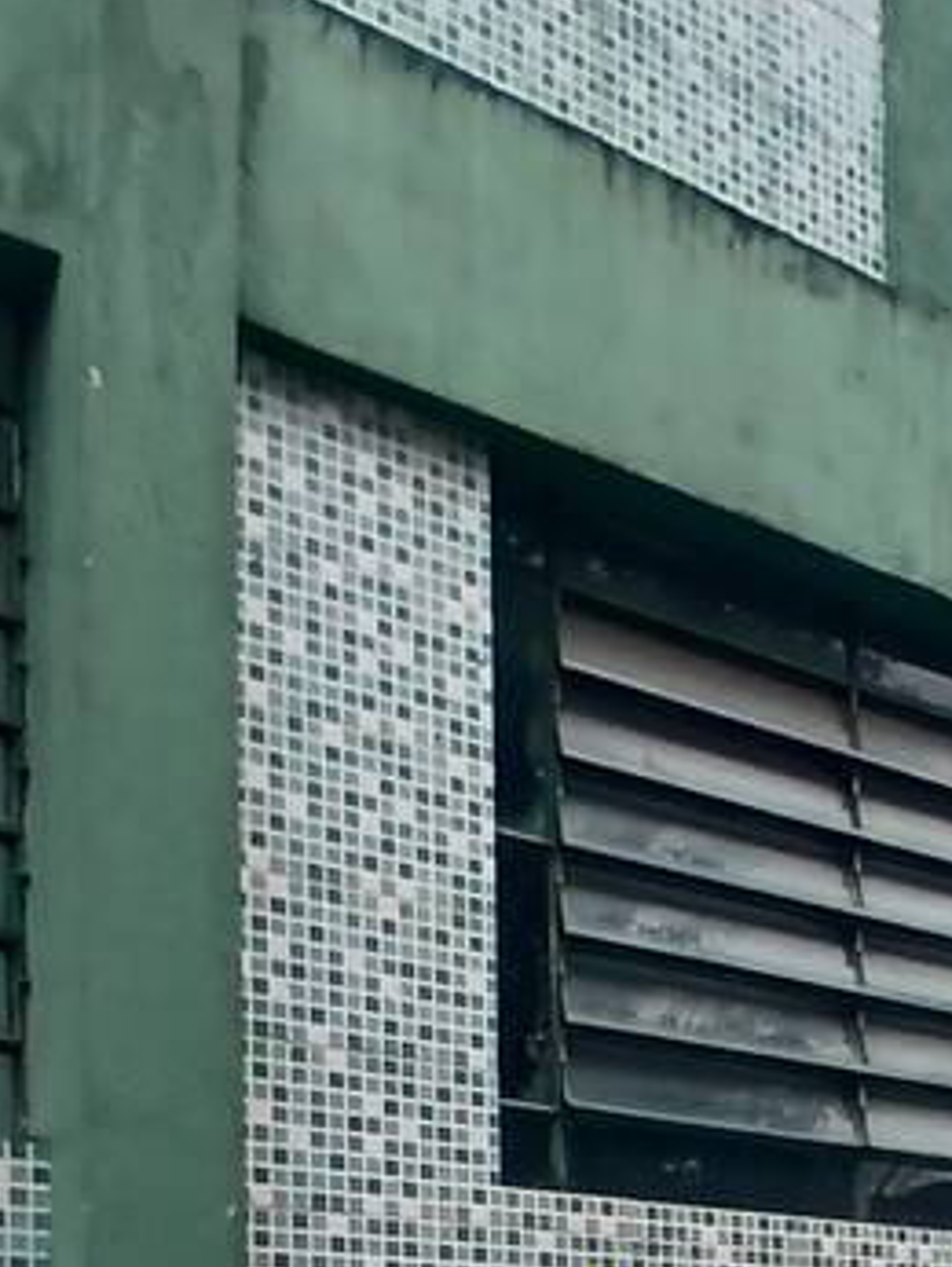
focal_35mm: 53
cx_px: 1007
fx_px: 1941
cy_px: 1465
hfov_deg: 25.8
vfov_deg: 31.2
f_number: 2.2
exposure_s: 1/146
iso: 50
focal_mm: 1.4
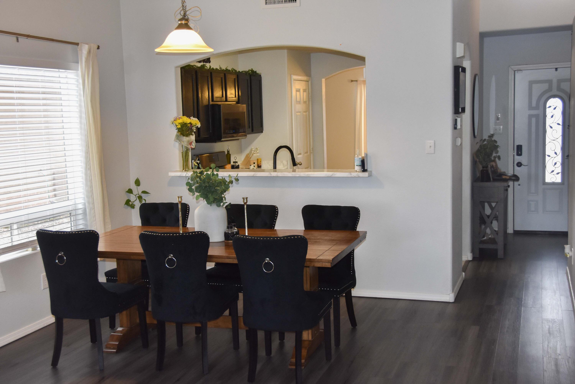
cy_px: 192
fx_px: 743
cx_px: 288
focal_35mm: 46
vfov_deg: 28.9
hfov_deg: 42.3
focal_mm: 31
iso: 1000
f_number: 5
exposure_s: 1/100
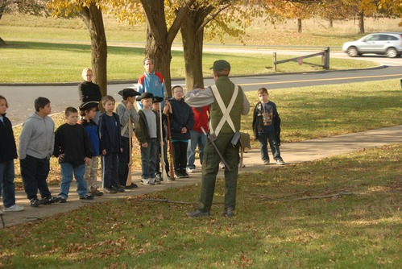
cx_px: 201
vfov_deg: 14.7
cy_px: 134
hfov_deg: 21.9
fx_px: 1040
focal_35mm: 93
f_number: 4.8
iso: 100
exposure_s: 1/50
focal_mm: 62
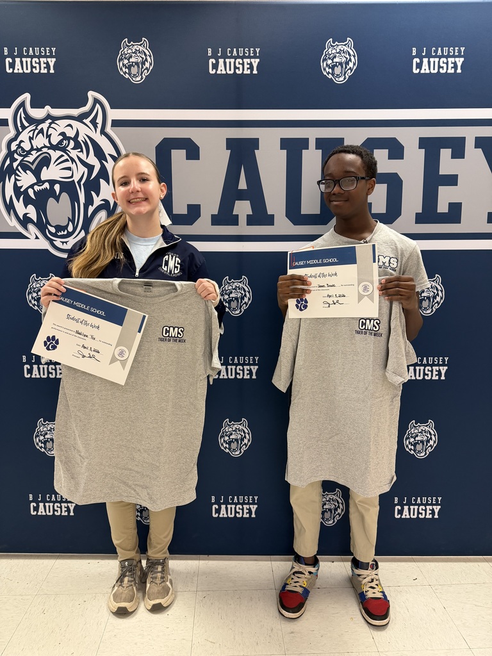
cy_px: 328
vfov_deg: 71.6
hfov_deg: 56.8
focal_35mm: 24
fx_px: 455
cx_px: 246
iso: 200
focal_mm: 6.76
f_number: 1.78
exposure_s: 1/60
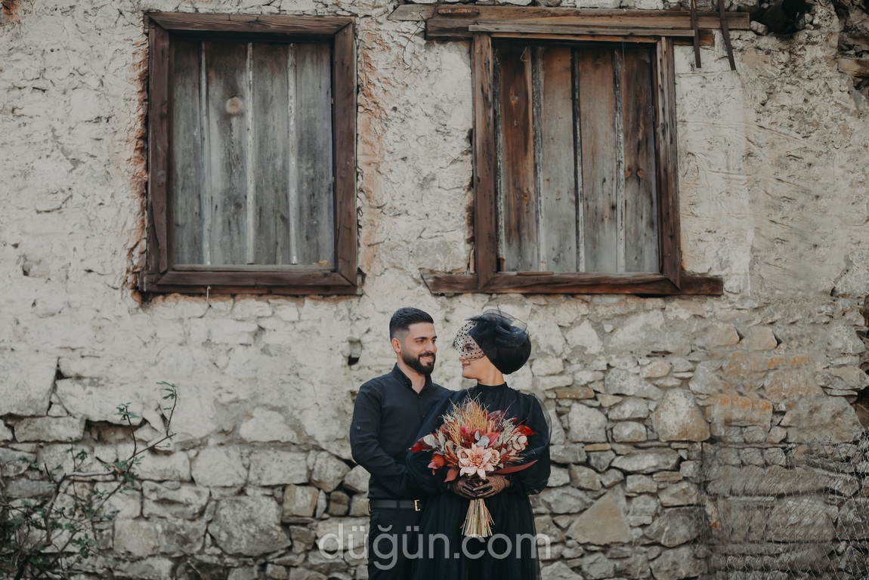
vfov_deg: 19.5
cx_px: 434
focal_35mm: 70
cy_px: 290
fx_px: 1690
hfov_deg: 28.8
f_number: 2.8
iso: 160
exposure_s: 1/500
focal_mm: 70
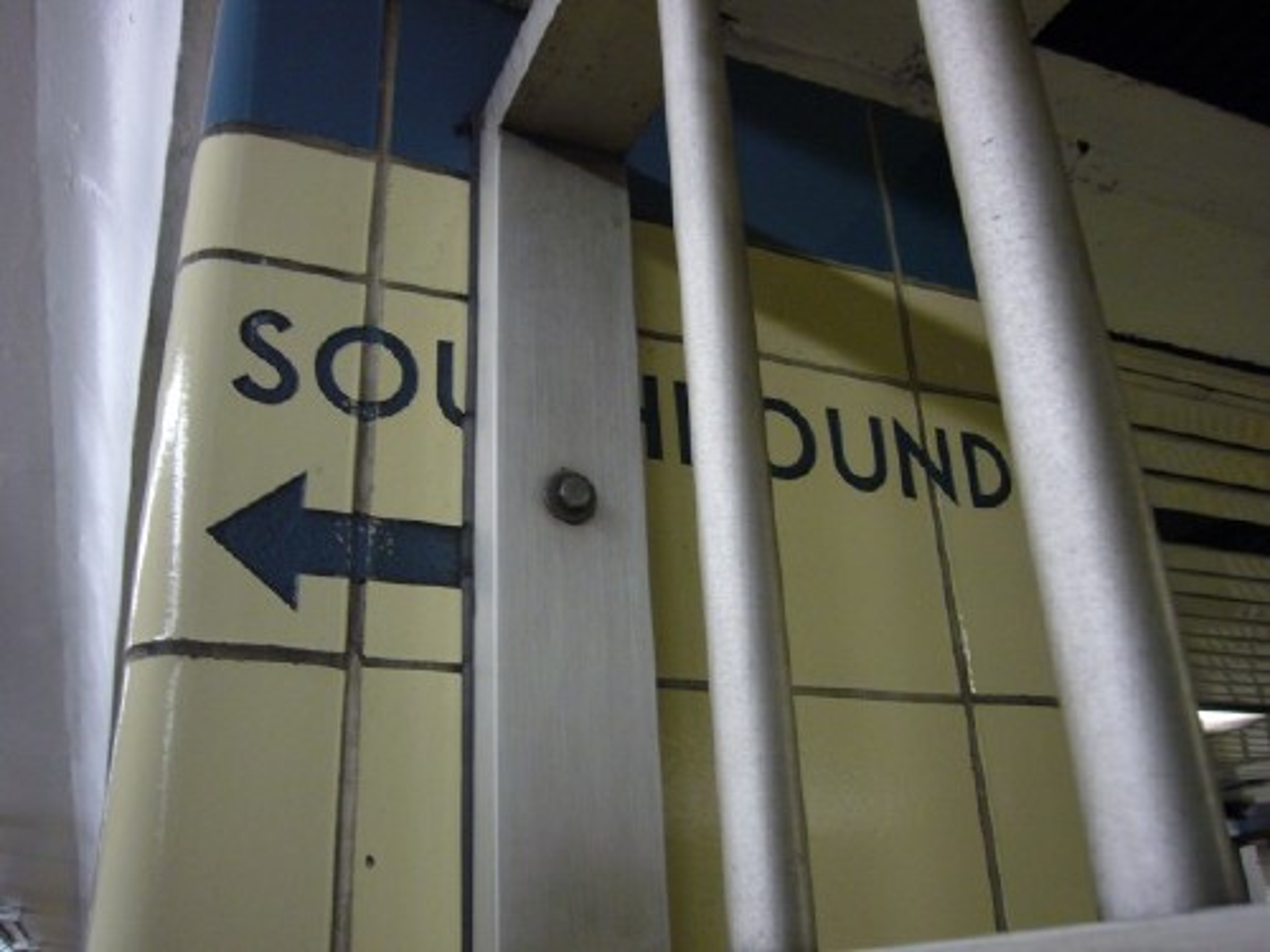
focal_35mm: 32
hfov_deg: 56.8
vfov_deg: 44.2
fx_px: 1174
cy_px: 476
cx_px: 635
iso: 200
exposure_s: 1/15
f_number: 2.9
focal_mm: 5.2
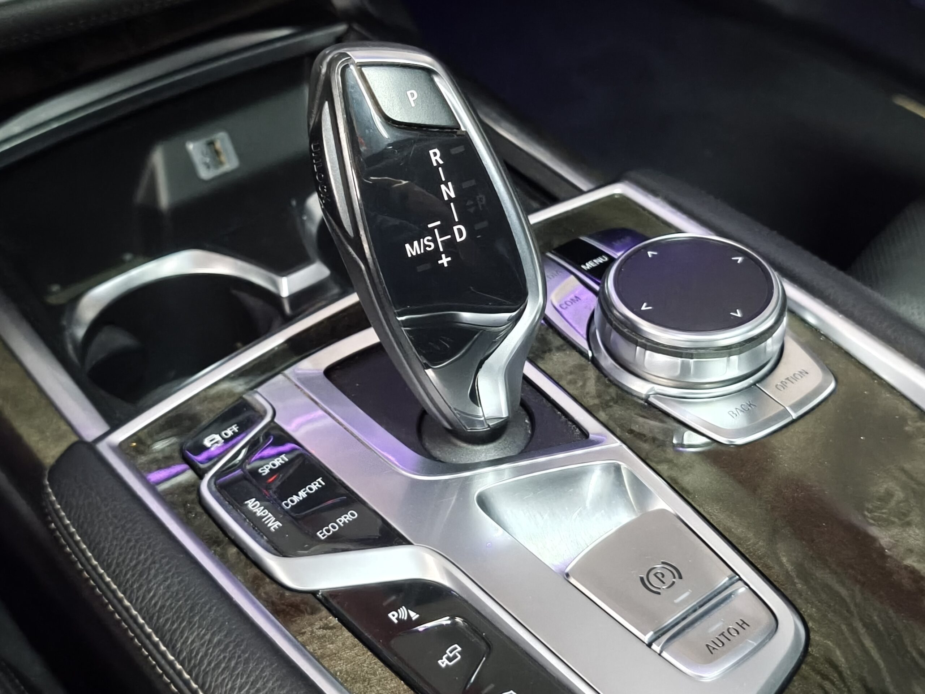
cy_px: 347
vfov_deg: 31.5
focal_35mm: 46
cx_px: 462
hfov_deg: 41.2
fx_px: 1229
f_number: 1.6
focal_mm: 6.57
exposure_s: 1/10
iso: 6400
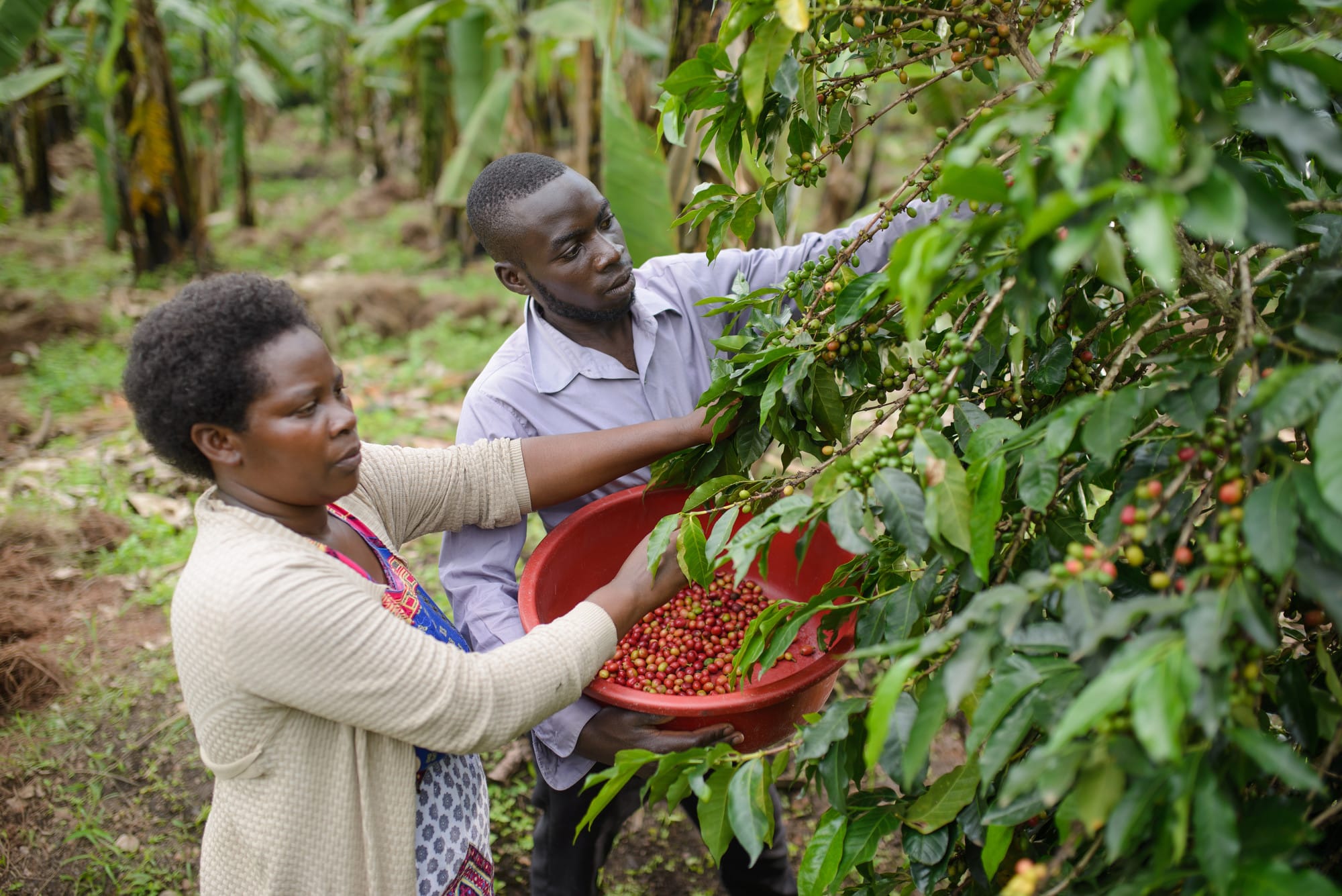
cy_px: 448
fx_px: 1305
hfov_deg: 54.4
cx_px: 671
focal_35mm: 35
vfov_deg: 37.9
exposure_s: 1/320
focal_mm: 35
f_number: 2
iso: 100
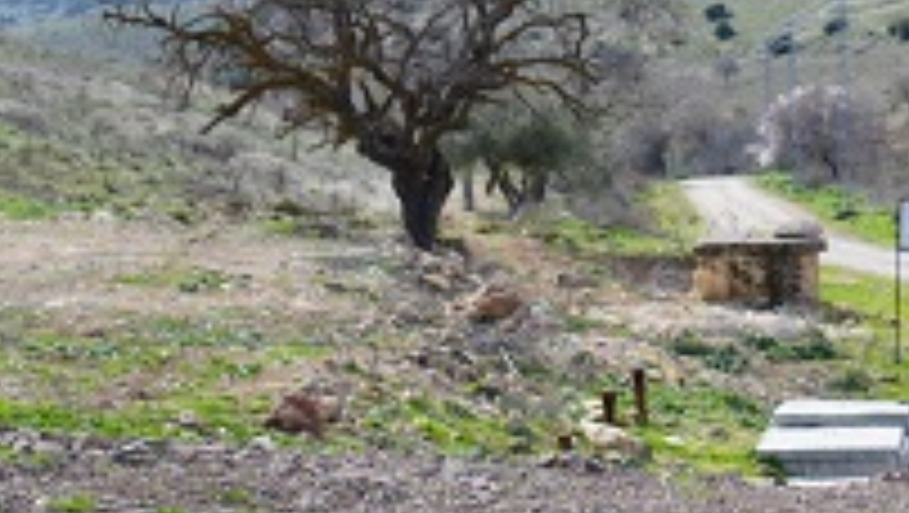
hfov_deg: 18.0
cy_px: 652
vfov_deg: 10.4
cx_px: 986
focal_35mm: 115
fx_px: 2774
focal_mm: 37
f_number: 7.1
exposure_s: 1/100
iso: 100
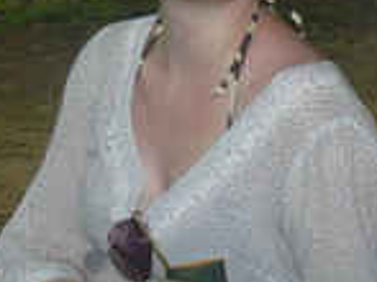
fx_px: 1469
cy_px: 40
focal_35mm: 135
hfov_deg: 14.6
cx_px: 177
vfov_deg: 10.9
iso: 100
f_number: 2.8
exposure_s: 1/50
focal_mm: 6
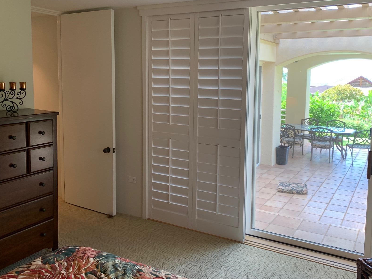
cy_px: 114
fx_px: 355
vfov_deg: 42.8
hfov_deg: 55.3
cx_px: 204
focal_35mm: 33
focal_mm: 4.25
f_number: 1.8
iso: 50
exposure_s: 1/60
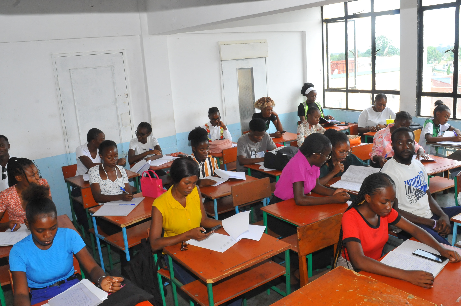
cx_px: 230
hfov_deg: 57.3
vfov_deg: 39.9
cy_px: 153
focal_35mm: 33
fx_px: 422
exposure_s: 1/100
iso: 1250
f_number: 13
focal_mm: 22
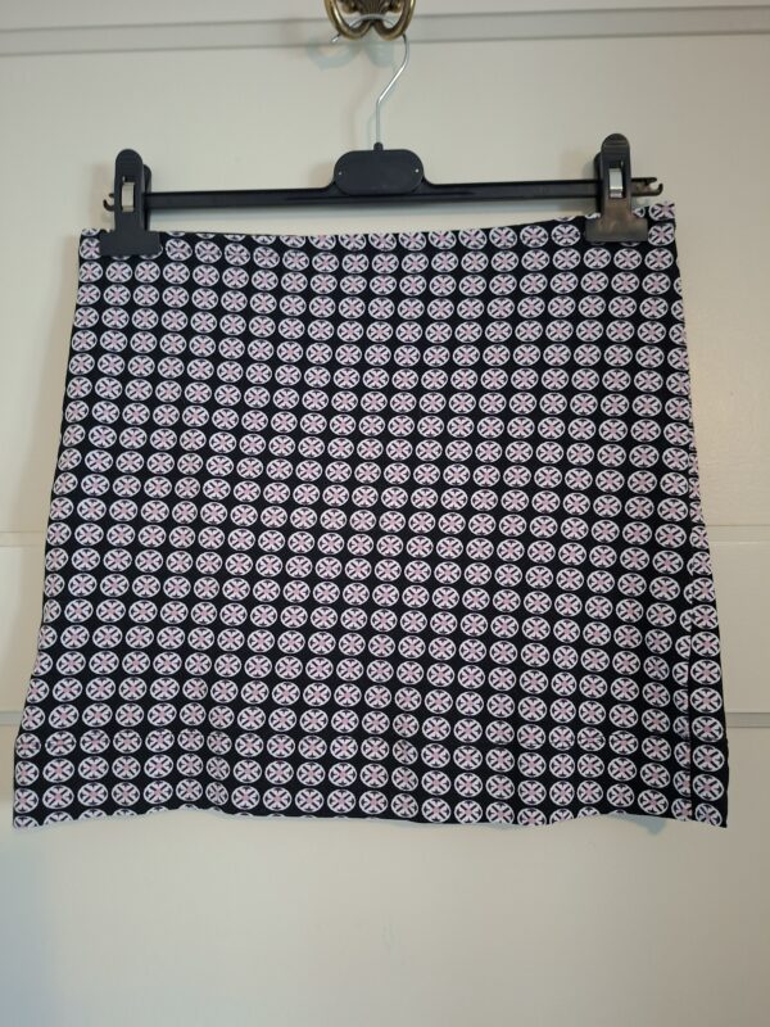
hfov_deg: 58.9
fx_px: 682
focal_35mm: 23
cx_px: 385
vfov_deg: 73.9
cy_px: 514
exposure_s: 1/24
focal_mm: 5.54
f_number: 1.8
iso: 640
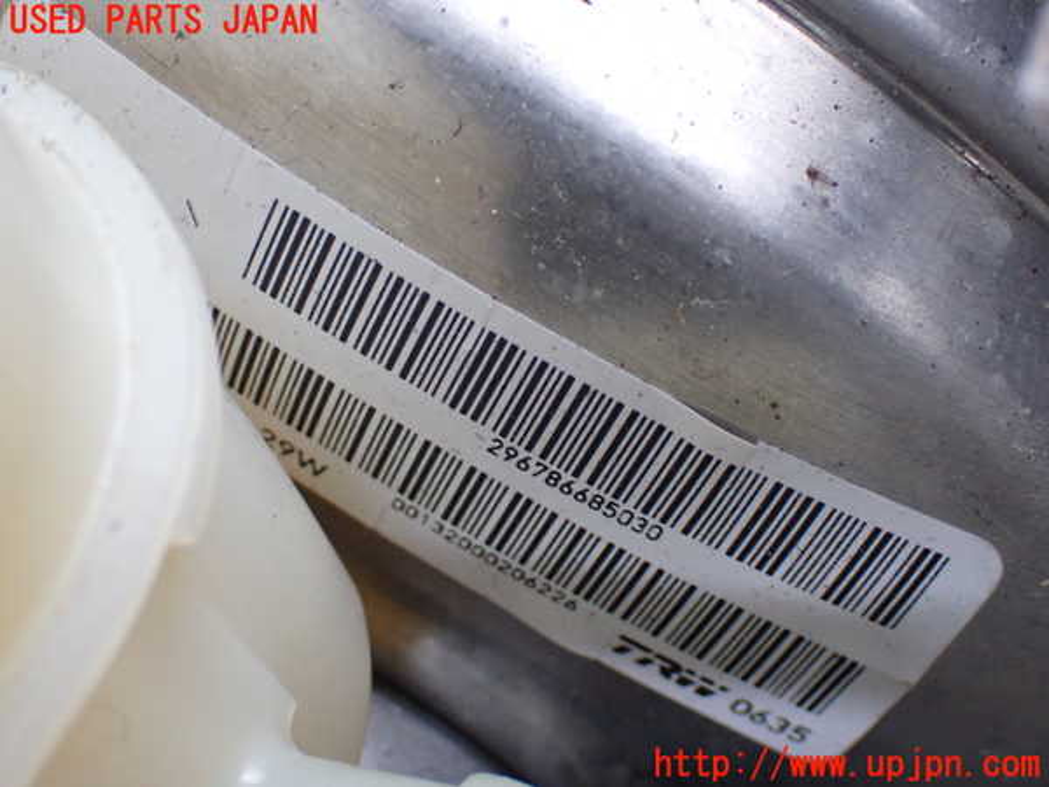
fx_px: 1879
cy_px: 394
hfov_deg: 31.2
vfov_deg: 23.7
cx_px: 524
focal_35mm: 62
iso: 800
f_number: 3.6
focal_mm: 11.09
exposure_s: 1/80
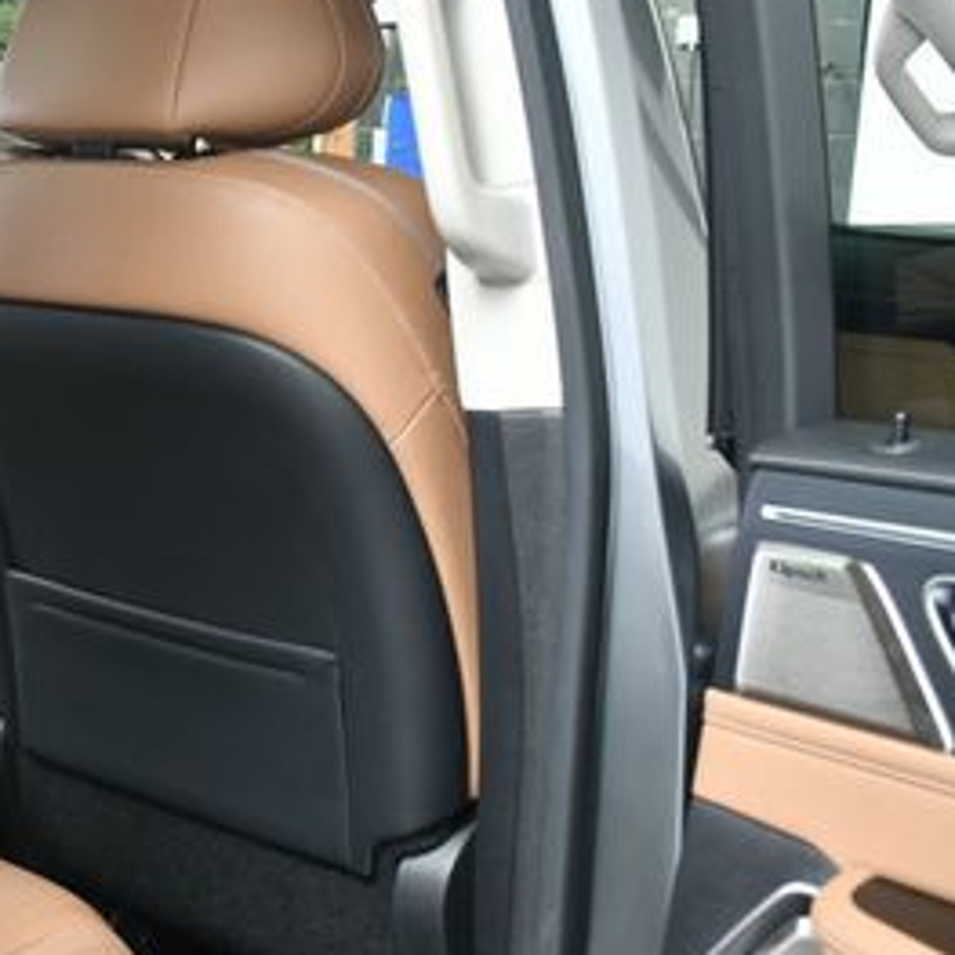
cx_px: -131
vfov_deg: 27.7
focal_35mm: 62
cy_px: 545
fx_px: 1935
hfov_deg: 25.4
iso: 100
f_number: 4.5
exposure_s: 1/160
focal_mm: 20
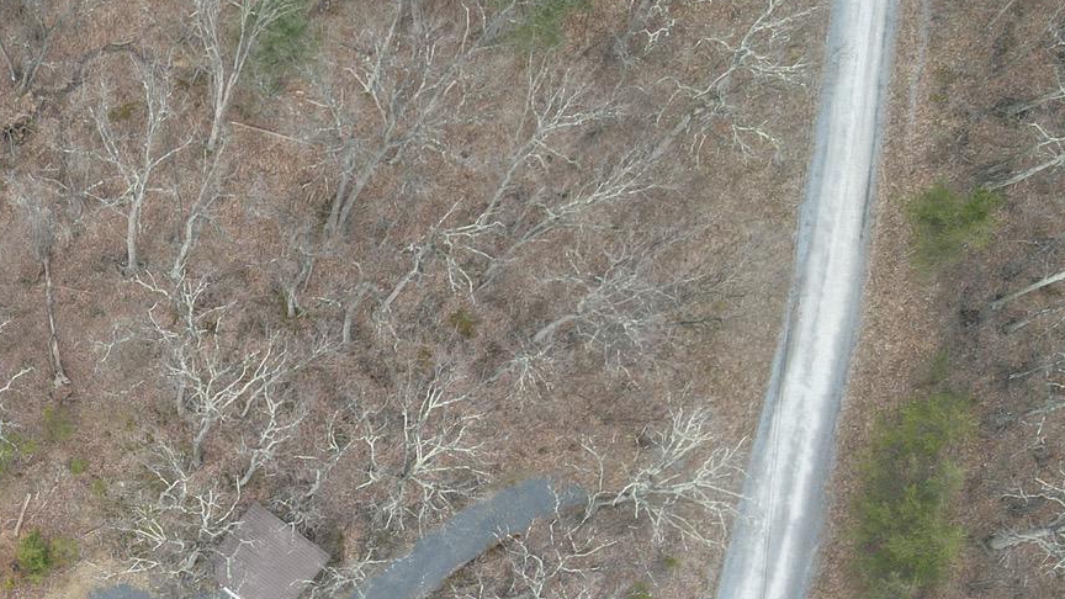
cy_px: 775
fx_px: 1751
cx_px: -37
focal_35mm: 62
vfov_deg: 18.1
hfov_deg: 31.0
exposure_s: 1/90
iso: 100
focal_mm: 4.5
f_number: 2.8
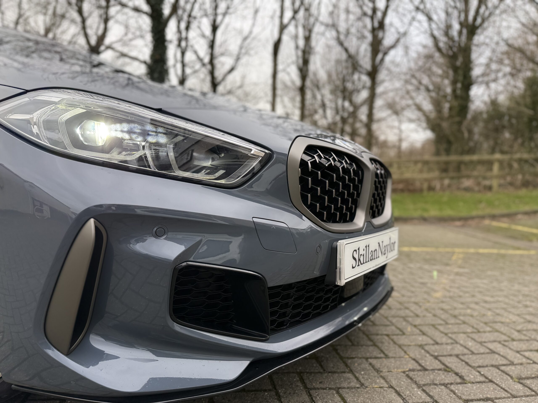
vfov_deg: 56.8
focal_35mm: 24
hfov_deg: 71.6
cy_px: 202
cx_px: 269
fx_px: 373
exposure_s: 1/488
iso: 160
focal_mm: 6.76
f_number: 1.78
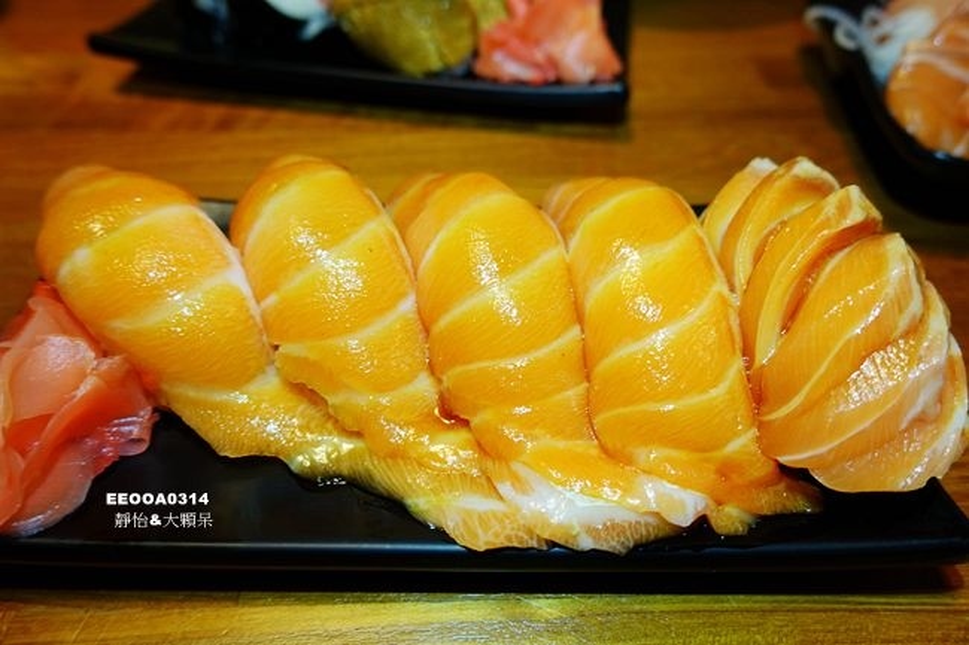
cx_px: 484
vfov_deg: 53.1
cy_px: 322
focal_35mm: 24
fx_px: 646
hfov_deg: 73.8
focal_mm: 8.8
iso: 125
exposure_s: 1/30
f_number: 2.2
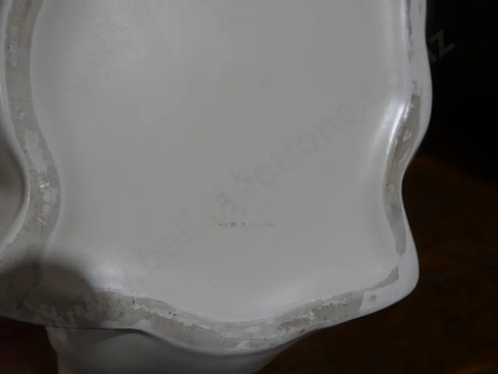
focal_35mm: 40
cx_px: 249
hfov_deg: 46.8
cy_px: 187
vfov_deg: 36.0
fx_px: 576
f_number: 4.5
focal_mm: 20
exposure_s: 1/100
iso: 200
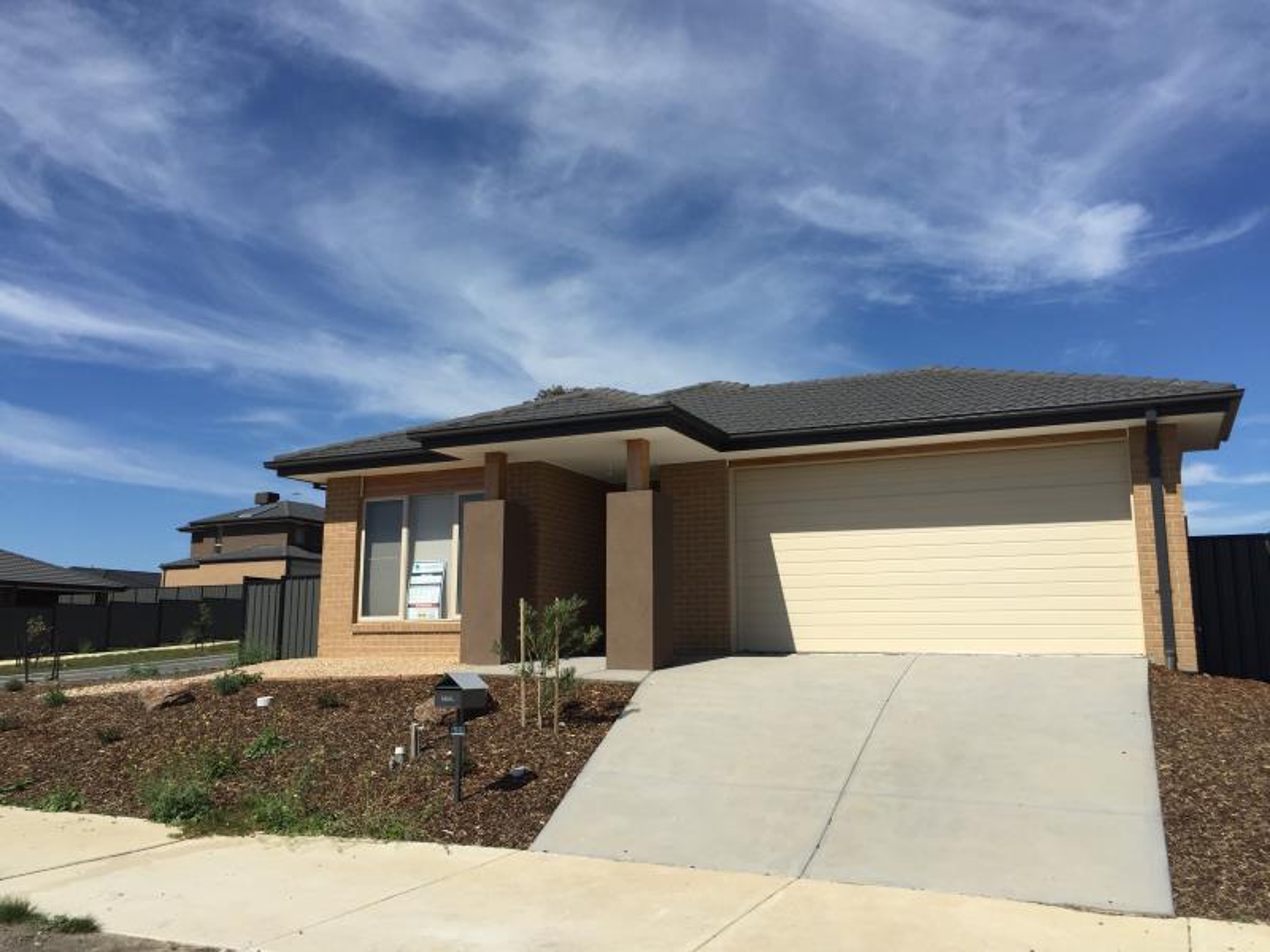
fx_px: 1064
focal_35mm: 29
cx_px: 635
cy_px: 476
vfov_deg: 48.2
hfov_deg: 61.7
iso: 32
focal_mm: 4.15
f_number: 2.2
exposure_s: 1/3597
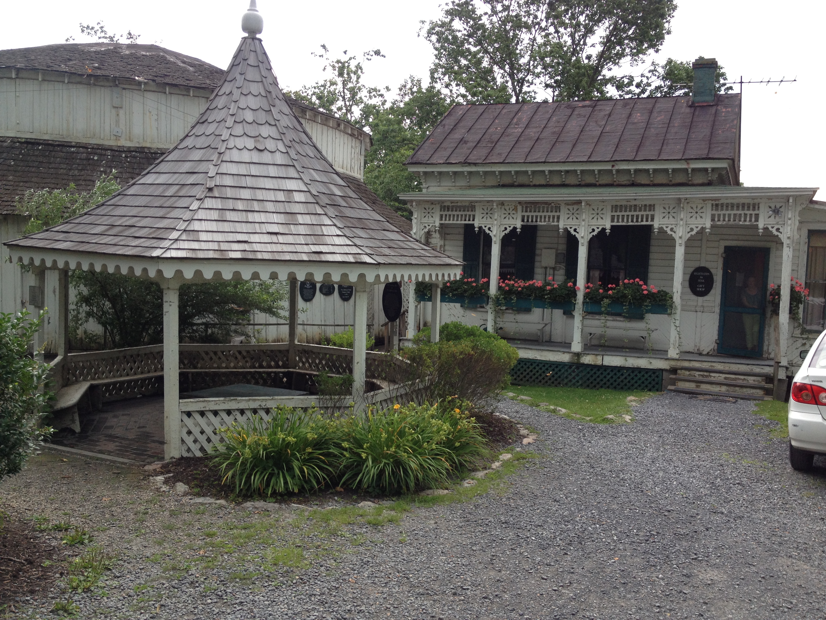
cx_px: 413
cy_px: 310
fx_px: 835
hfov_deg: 52.6
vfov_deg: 40.7
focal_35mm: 35
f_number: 2.4
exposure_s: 1/163
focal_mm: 4.28
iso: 50
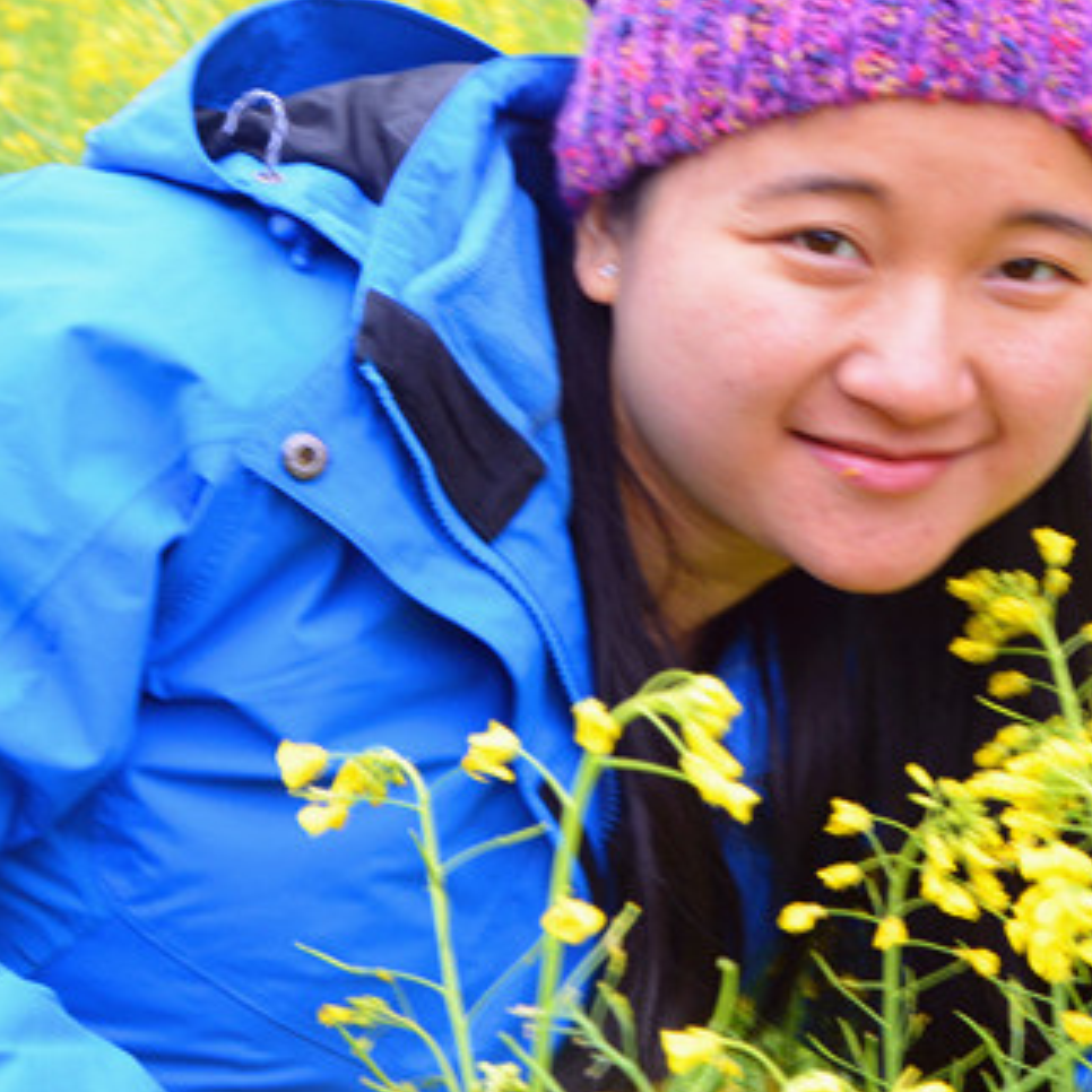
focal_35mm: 158
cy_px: 531
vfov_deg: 11.1
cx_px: 865
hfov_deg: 11.0
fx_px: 5639
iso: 200
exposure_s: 1/10
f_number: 10
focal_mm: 50
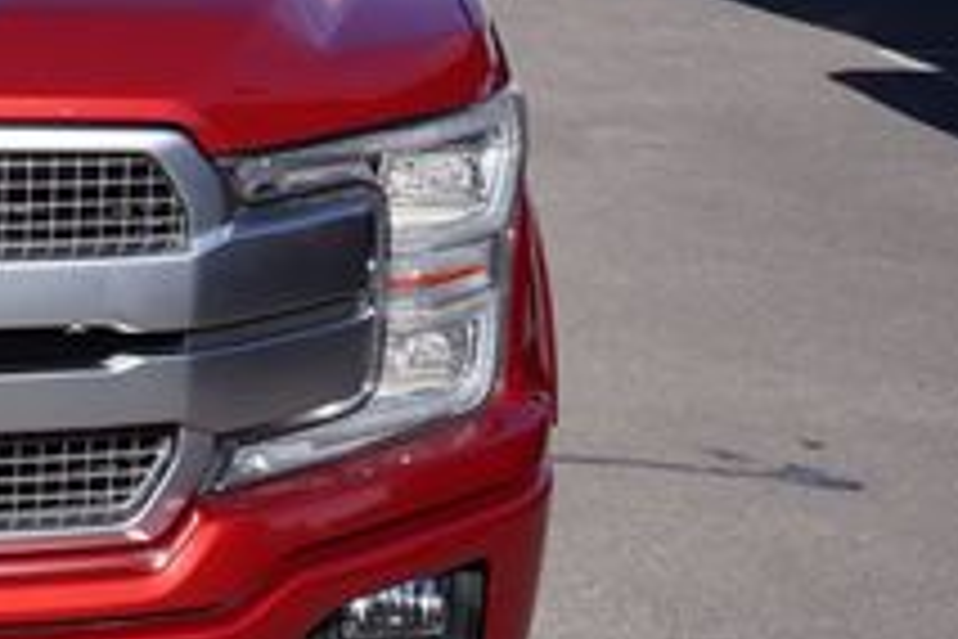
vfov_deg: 13.2
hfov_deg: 17.8
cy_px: 198
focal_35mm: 104
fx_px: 2754
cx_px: -450
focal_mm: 23
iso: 100
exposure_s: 1/250
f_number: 8
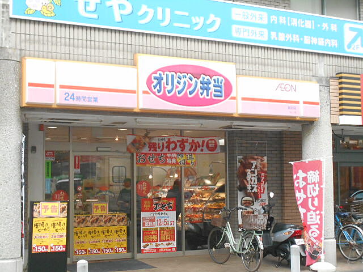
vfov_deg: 22.3
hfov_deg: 29.4
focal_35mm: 66
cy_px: 136
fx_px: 692
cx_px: 182
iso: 560
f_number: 5.3
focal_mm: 11.6
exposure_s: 1/250
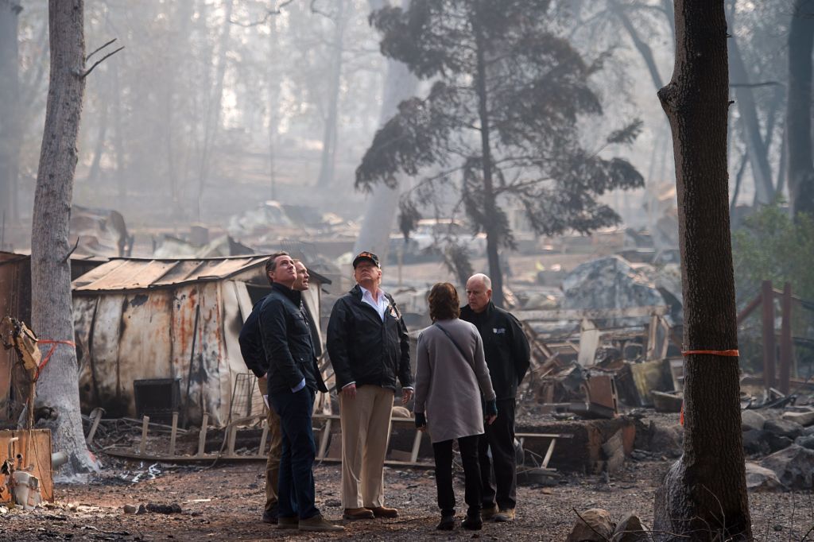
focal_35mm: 155
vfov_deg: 8.8
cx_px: 407
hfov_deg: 13.3
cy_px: 271
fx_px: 3503
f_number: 4
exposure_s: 1/1250
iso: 400
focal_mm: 155
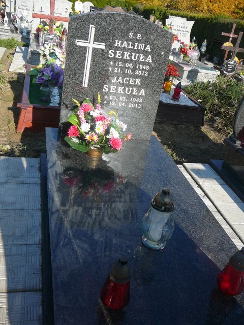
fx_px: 329
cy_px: 162
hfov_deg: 40.7
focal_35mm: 35
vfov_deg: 52.6
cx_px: 122
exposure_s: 1/800
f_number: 2.8
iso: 80
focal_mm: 5.2
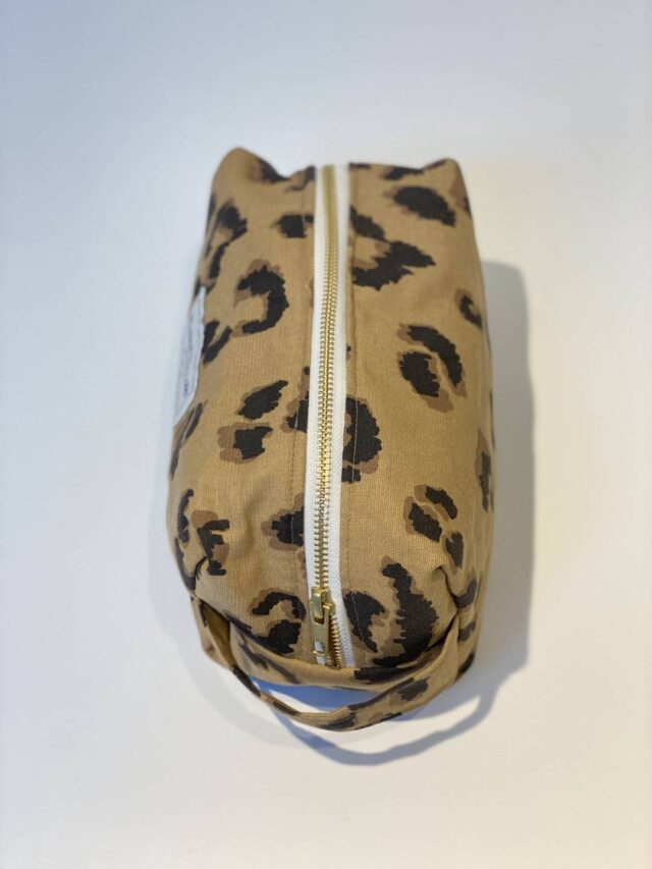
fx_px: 1306
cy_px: 434
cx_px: 326
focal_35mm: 52
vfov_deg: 36.8
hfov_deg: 28.0
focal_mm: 6
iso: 160
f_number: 2
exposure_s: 1/100
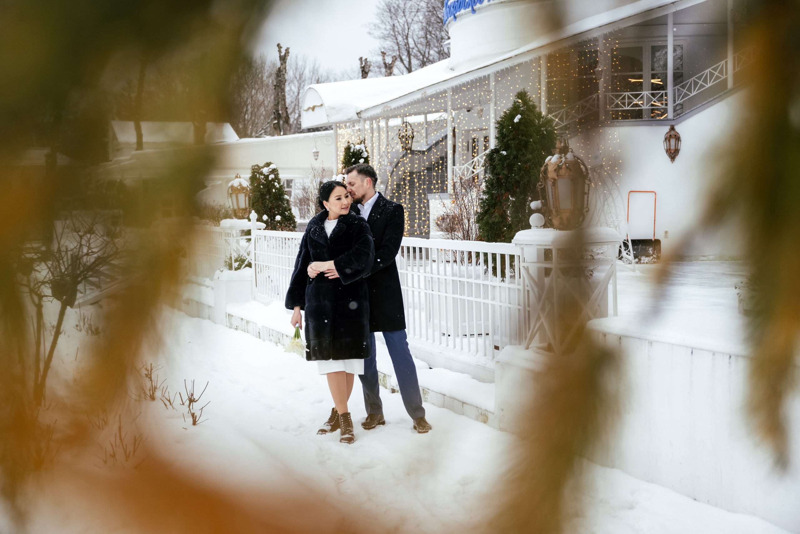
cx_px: 400
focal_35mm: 47
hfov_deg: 41.9
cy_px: 267
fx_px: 1045
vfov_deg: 28.7
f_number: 2.8
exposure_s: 1/800
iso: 640
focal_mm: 47
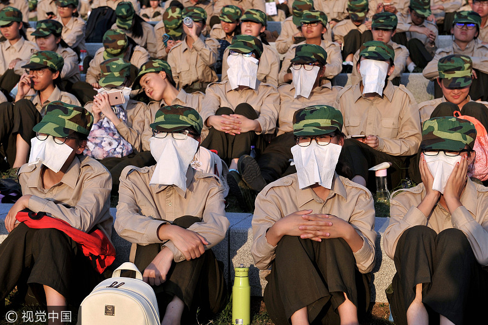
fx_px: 854
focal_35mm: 63
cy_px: 162
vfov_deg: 21.6
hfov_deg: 31.9
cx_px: 245
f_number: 7.1
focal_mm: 62
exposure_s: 1/640
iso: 200
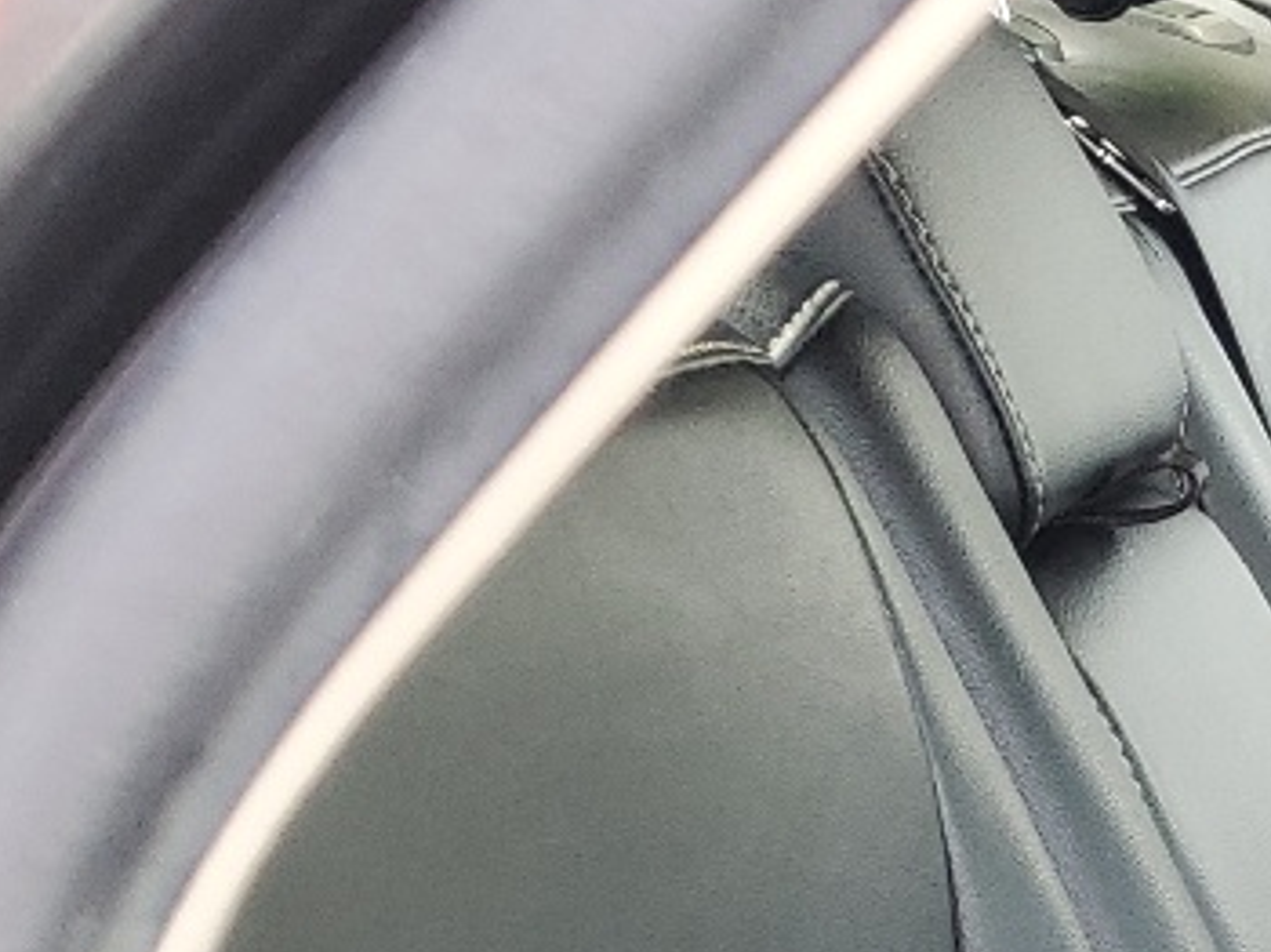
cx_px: 2811
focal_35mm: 119
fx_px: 4366
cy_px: 1893
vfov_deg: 11.3
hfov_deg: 13.3
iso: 52
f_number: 1.5
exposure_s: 1/60.2
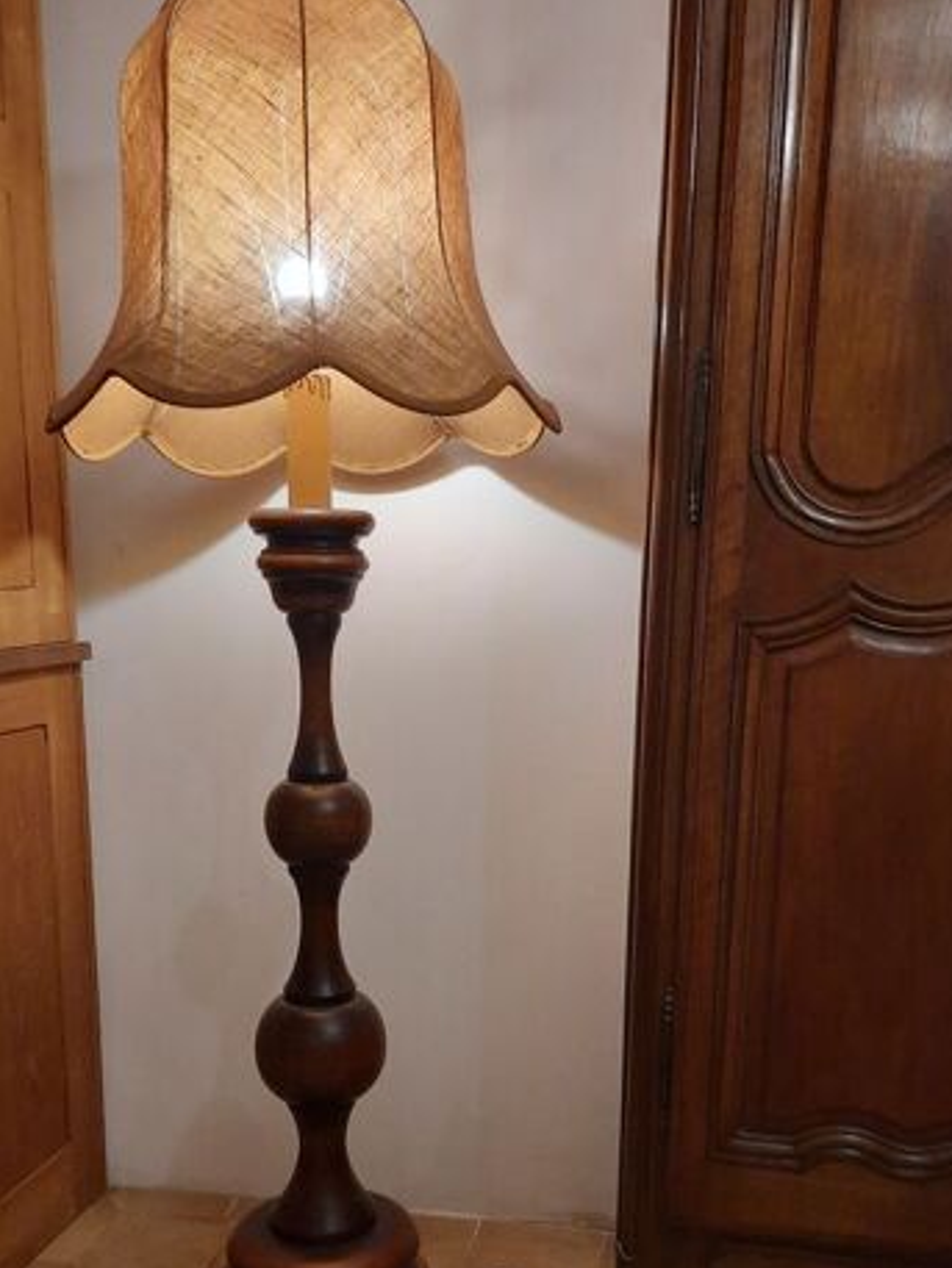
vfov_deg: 51.7
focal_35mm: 35
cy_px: 835
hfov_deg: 40.7
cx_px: 483
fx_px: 1283
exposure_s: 1/33
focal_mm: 4.6
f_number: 2
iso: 400
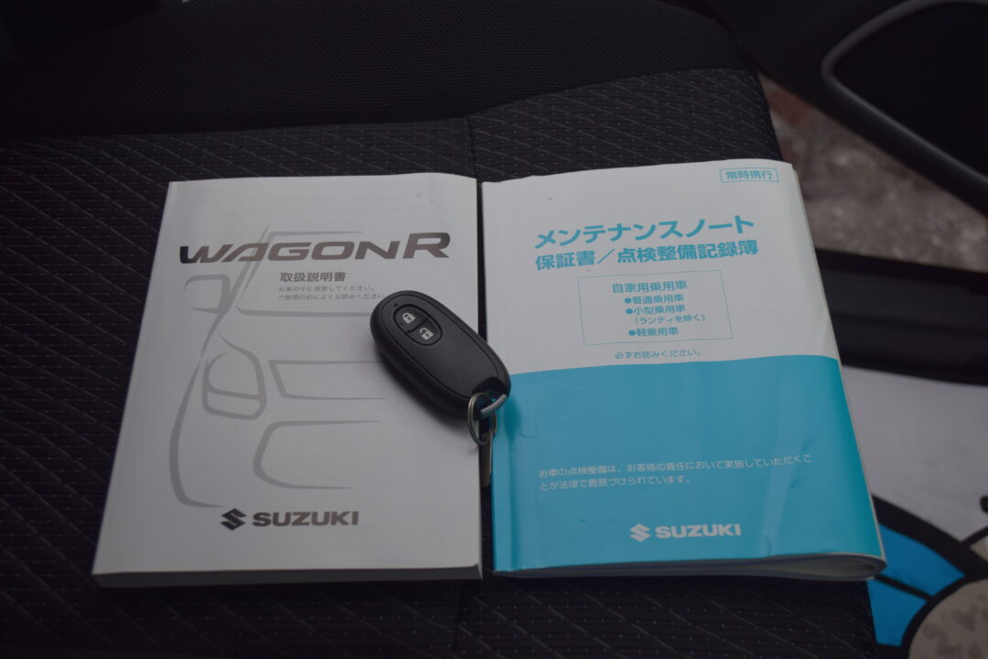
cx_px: 494
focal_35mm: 45
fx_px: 1235
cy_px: 330
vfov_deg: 29.9
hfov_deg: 43.6
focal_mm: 30
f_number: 4.5
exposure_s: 1/800
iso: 200
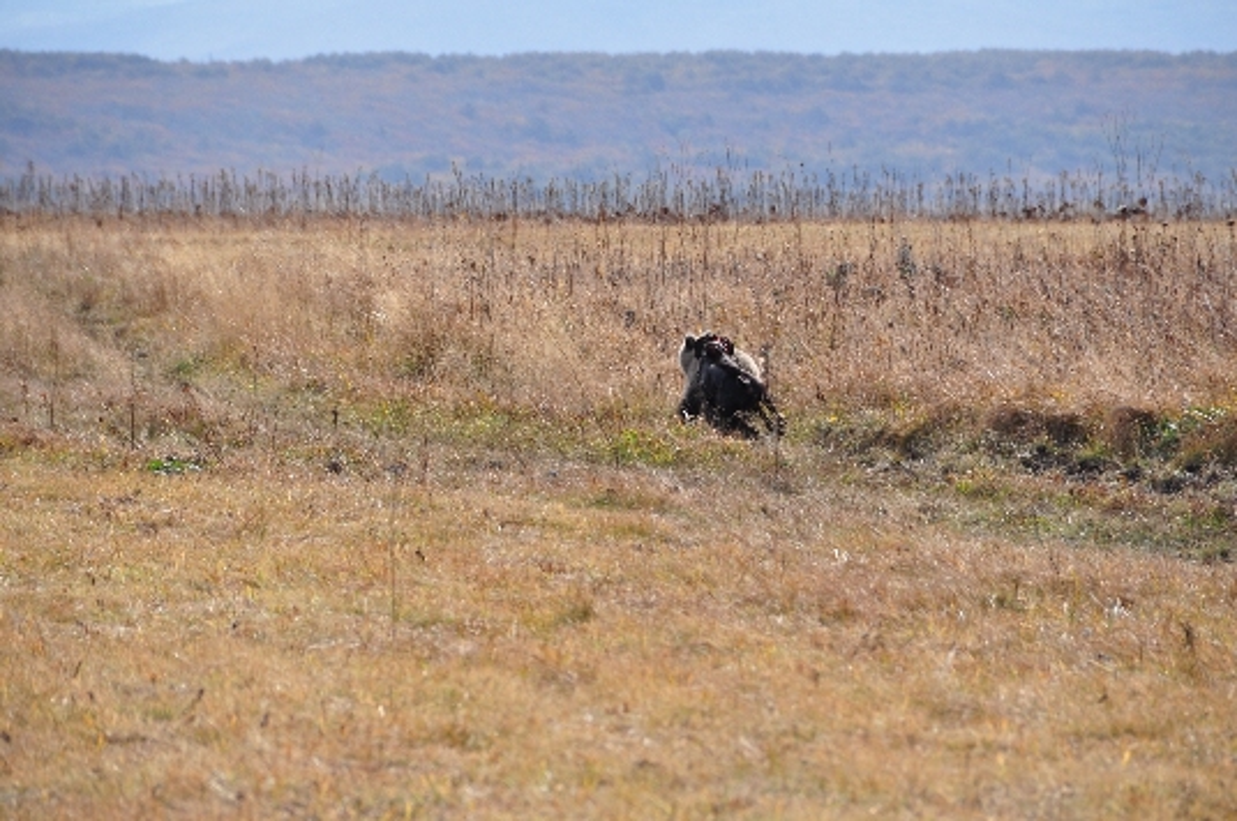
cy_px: 410
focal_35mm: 300
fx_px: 10296
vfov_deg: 4.6
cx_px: 618
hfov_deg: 6.9
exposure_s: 1/320
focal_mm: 200
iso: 200
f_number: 10
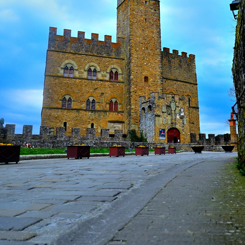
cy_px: 50
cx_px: 138
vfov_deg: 38.3
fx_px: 339
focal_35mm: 42
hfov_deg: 39.6
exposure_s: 1/200
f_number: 3.8
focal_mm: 19.5
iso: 320
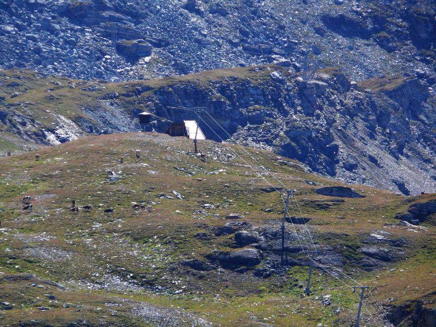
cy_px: 164
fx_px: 5290
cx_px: 218
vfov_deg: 3.5
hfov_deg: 4.7
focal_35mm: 420
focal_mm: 88.8
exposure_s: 1/250
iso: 100
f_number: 5.6
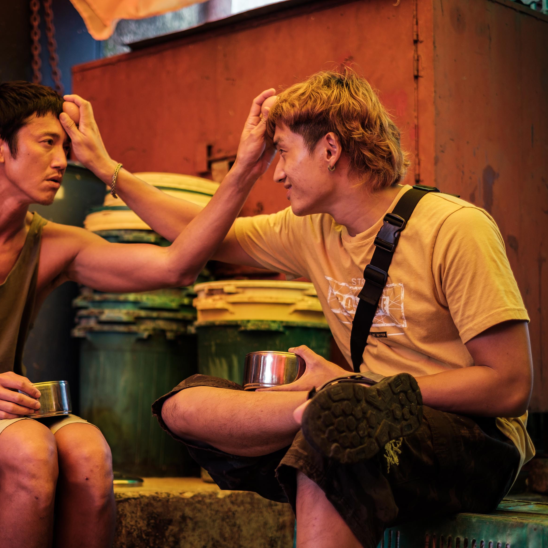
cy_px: 274
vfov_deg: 25.4
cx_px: 184
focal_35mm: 68
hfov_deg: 25.2
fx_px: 1218
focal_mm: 35
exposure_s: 1/480
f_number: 1.4
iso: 160
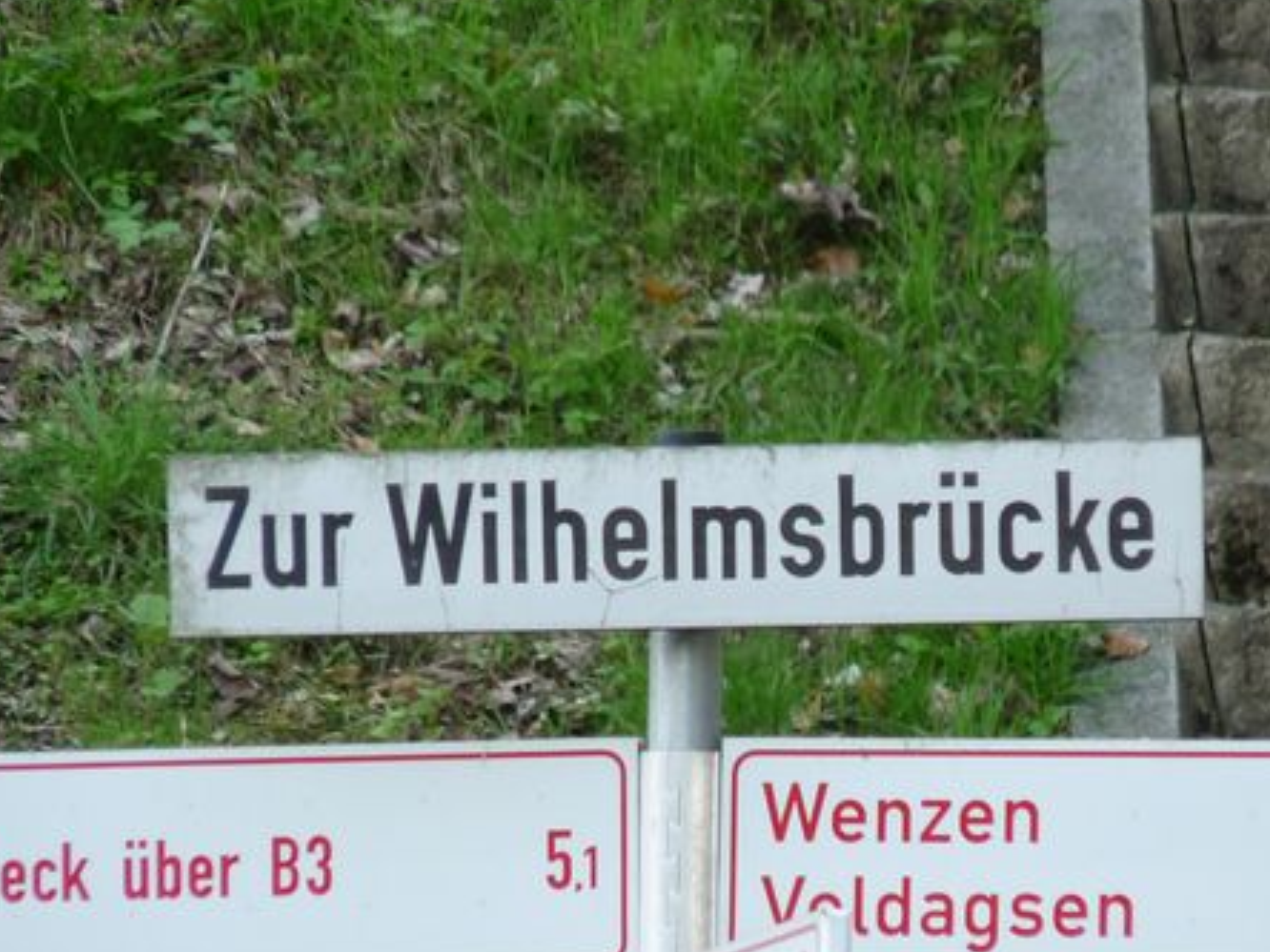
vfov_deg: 2.2
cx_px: 755
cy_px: 576
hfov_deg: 3.0
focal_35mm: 672
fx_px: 24654
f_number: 4.4
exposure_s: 1/125
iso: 320
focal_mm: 85.5
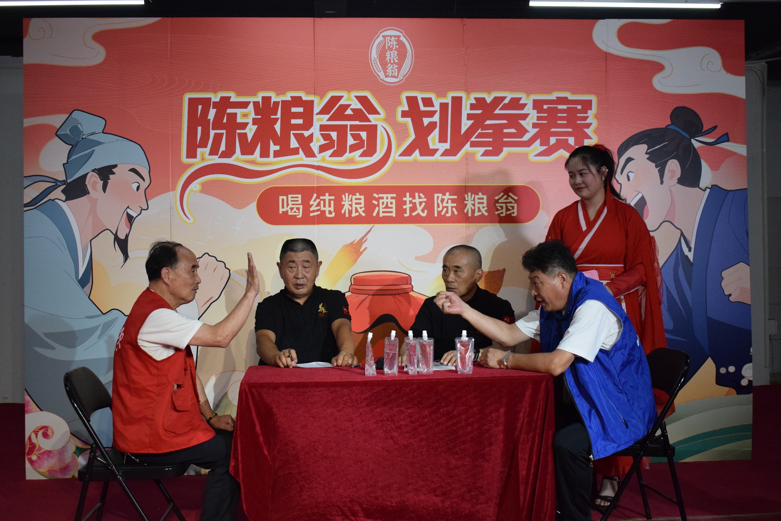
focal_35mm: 46
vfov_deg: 28.9
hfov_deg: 42.3
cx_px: 390
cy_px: 260
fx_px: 1009
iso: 3200
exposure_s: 1/500
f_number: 4.2
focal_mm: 31
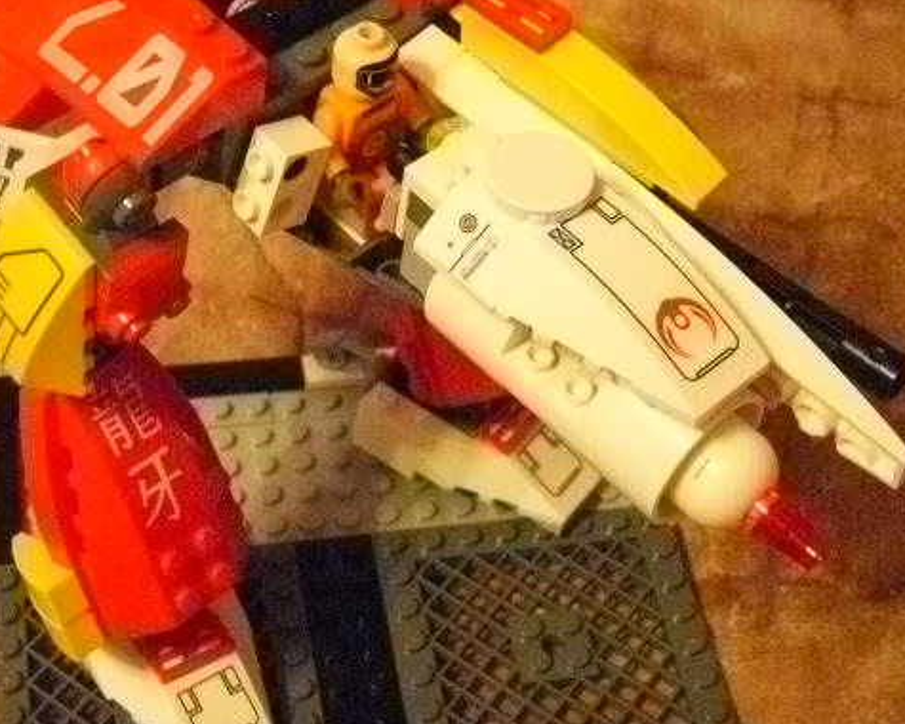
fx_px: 2009
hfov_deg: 25.3
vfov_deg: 20.4
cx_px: 341
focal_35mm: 75
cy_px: 286
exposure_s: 1/40
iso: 1600
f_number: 3.6
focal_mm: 9.4
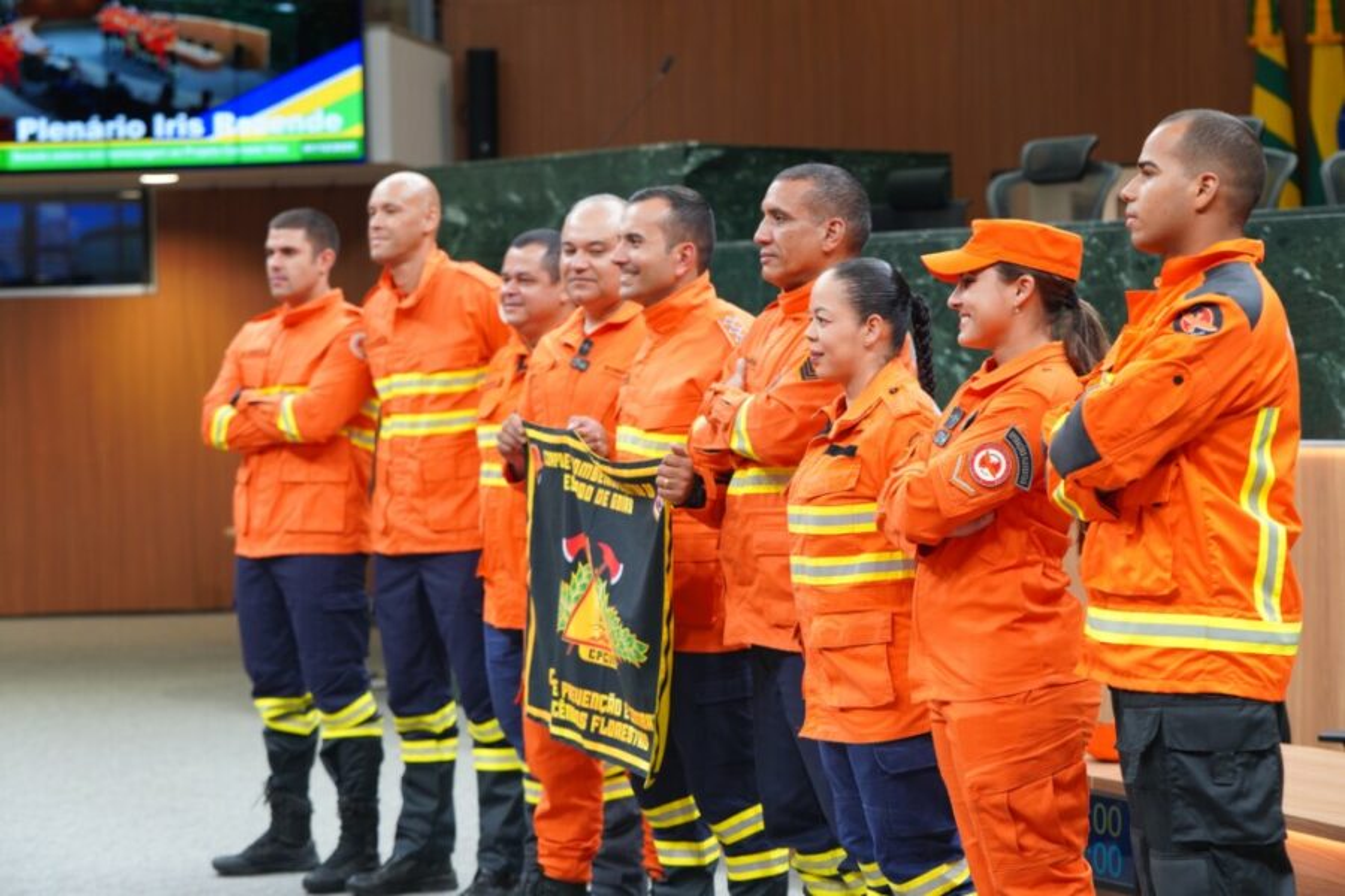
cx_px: 672
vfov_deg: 17.3
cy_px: 448
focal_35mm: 79
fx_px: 2951
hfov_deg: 25.7
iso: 1000
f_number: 4
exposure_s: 1/160
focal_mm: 79
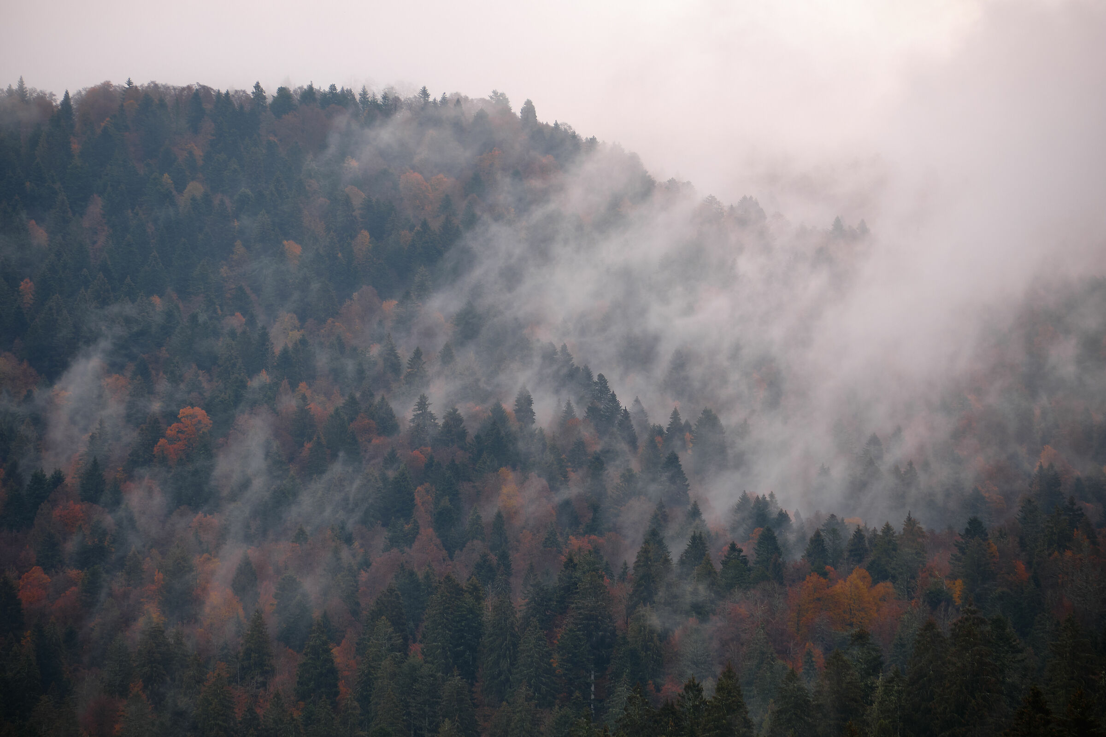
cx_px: 553
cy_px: 368
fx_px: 7035
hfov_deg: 9.0
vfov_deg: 6.0
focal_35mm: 229
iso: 200
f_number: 6.2
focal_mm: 152.6
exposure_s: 1/220
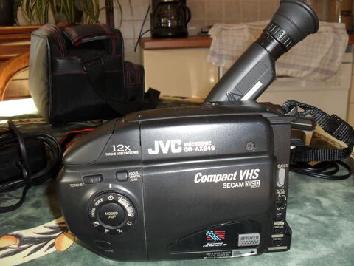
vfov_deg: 40.7
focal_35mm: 35
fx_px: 358
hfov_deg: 52.6
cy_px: 133
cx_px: 177
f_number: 3.2
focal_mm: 6.3
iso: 200
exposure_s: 1/45
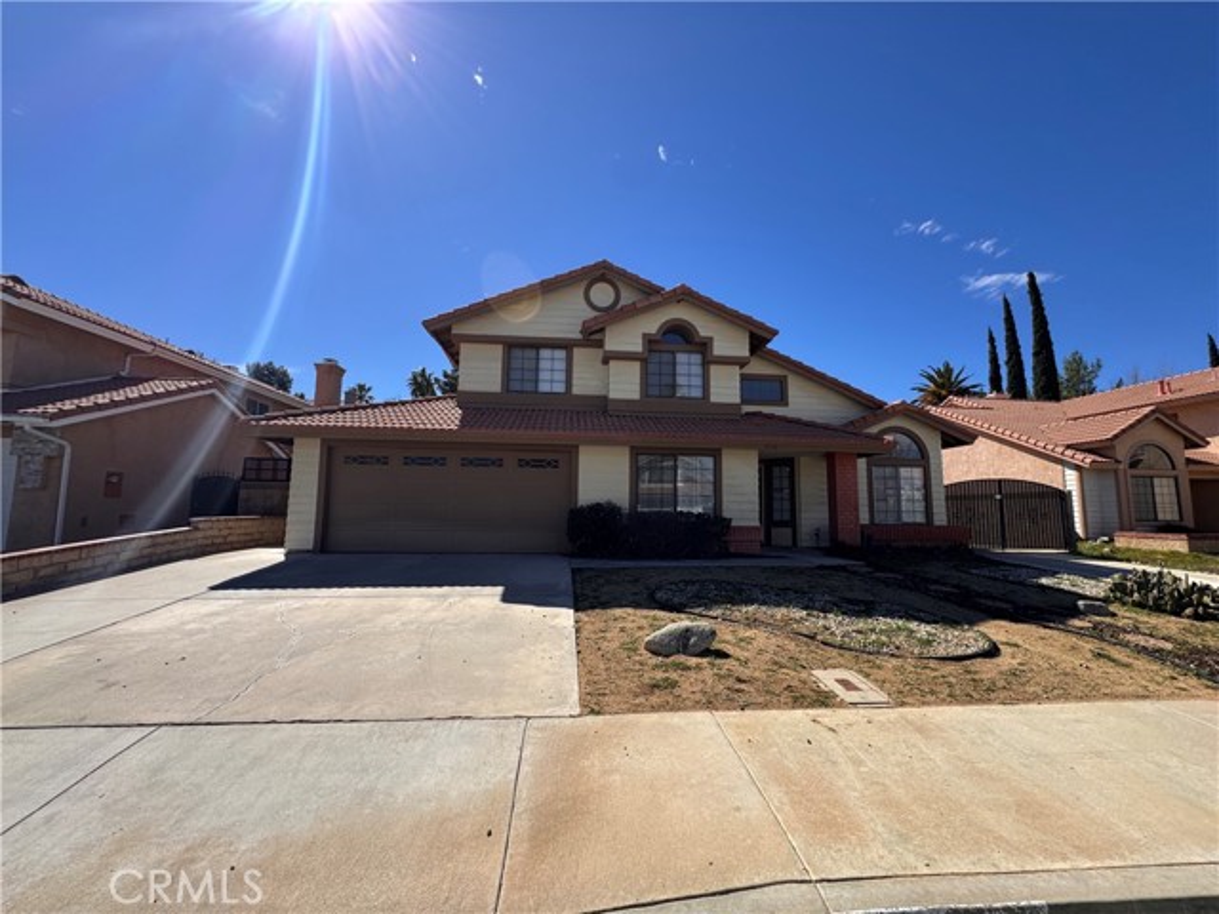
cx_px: 610
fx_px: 493
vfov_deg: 85.7
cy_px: 457
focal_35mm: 14
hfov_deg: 102.1
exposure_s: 1/1600
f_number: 2.2
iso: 50
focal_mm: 2.22
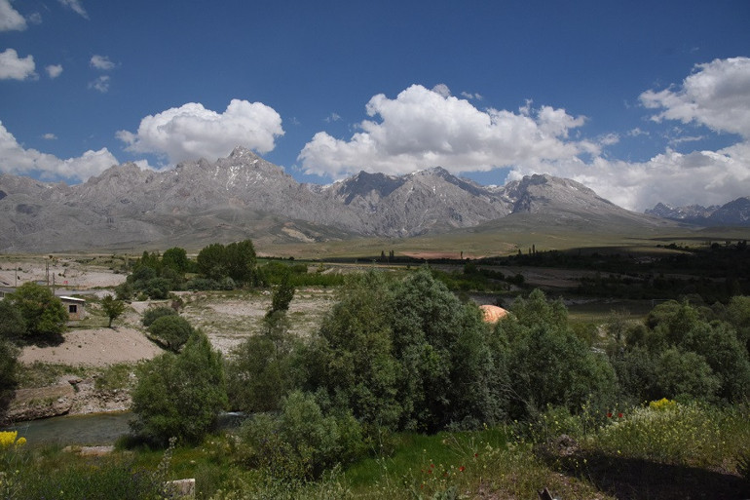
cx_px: 375
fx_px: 500
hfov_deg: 73.8
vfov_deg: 53.1
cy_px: 250
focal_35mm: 24
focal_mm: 24
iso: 2000
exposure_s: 1/1600
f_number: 20
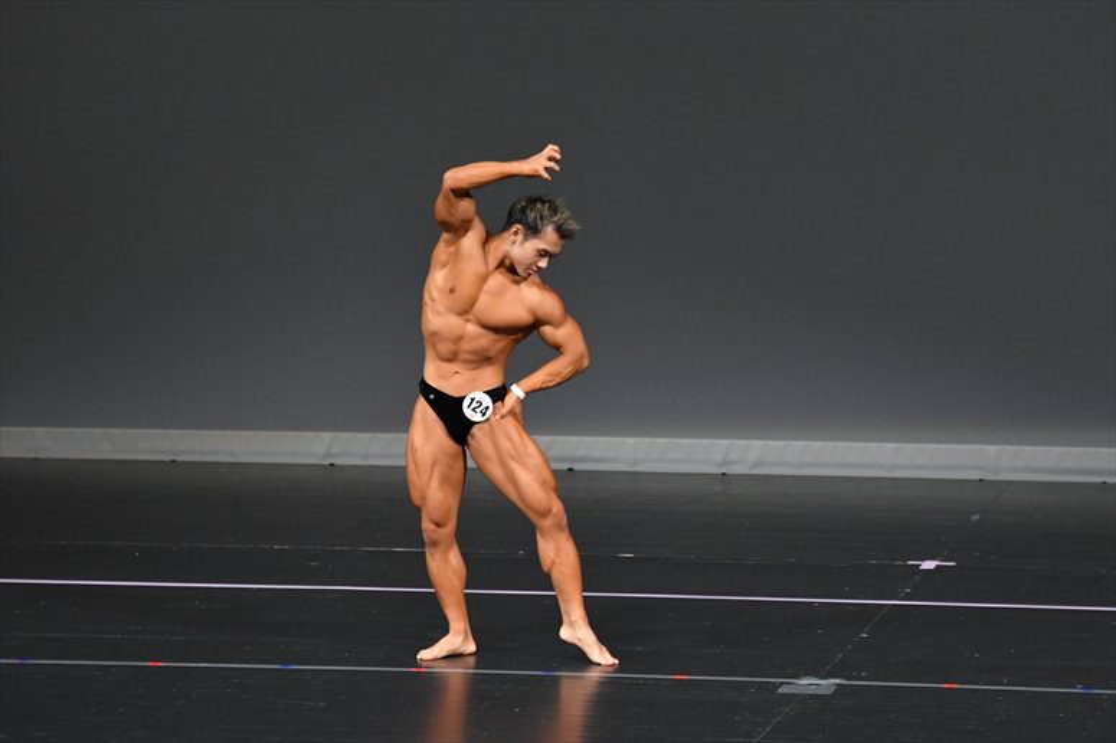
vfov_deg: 4.8
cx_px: 558
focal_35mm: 285
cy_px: 372
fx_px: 8831
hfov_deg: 7.2
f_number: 5.6
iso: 4000
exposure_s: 1/400
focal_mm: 190
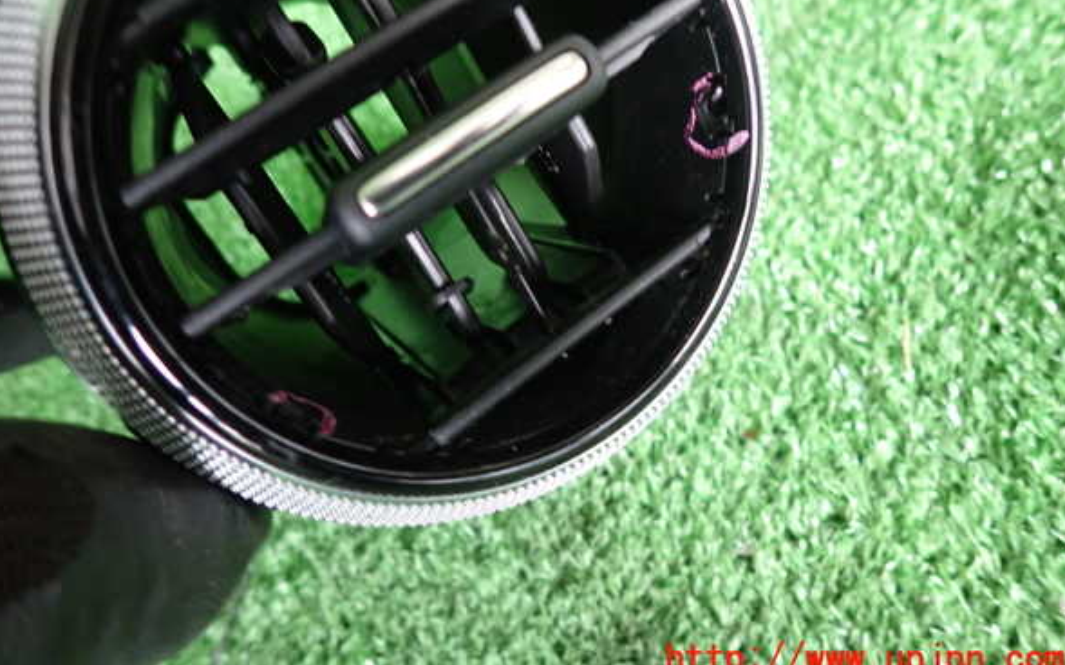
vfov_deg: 45.8
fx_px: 784
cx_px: 532
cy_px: 276
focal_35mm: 27
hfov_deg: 68.4
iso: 320
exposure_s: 1/30
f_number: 2
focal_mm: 4.5
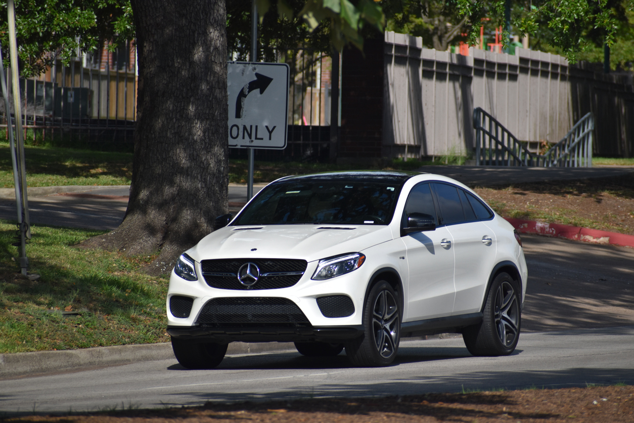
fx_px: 7924
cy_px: 212
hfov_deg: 4.6
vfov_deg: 3.1
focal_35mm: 450
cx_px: 317
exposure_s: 1/1250
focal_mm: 300
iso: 200
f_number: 6.3
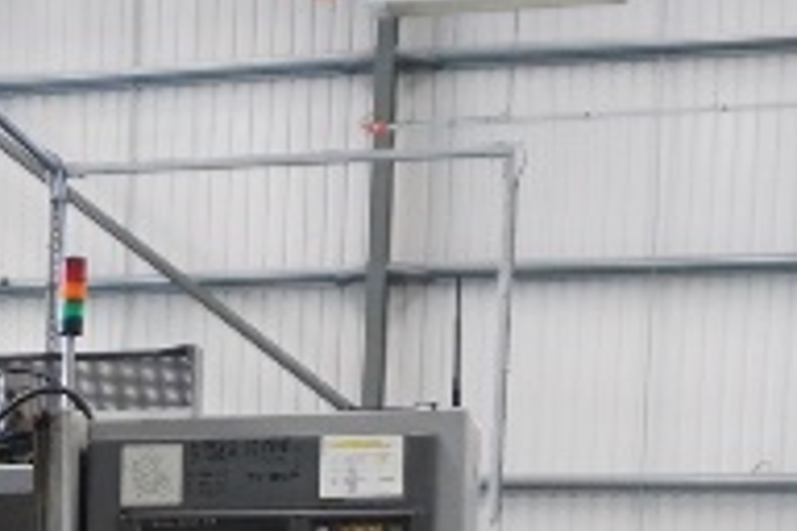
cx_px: -477
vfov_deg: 9.9
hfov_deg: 14.7
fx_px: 2834
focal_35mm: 128
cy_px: 1101
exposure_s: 1/160
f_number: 4
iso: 1000
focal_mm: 16
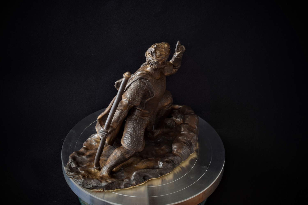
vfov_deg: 18.2
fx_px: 642
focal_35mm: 75
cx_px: 154
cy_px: 102
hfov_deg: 27.0
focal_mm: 50
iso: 100
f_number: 16
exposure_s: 1/2
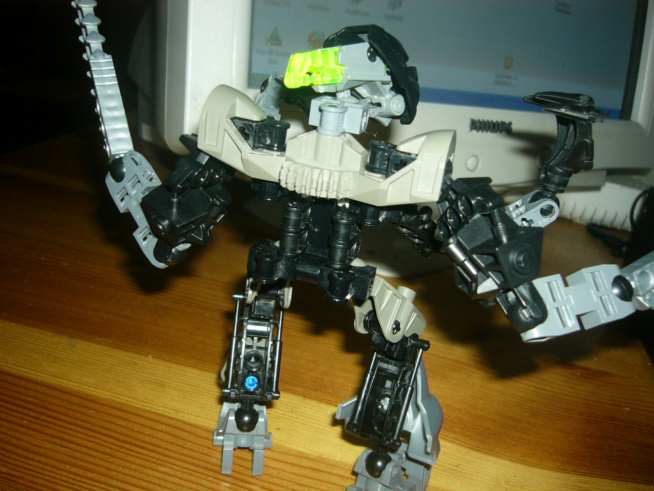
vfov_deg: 40.7
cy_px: 246
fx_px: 661
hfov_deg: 52.6
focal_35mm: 35
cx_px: 327
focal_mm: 5.8
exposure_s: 1/60
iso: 100
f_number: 2.8
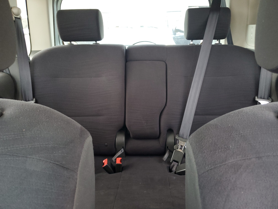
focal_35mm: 26
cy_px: 104
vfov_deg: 53.1
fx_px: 209
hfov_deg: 67.3
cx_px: 139
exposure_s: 1/60.2
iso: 128
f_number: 1.5
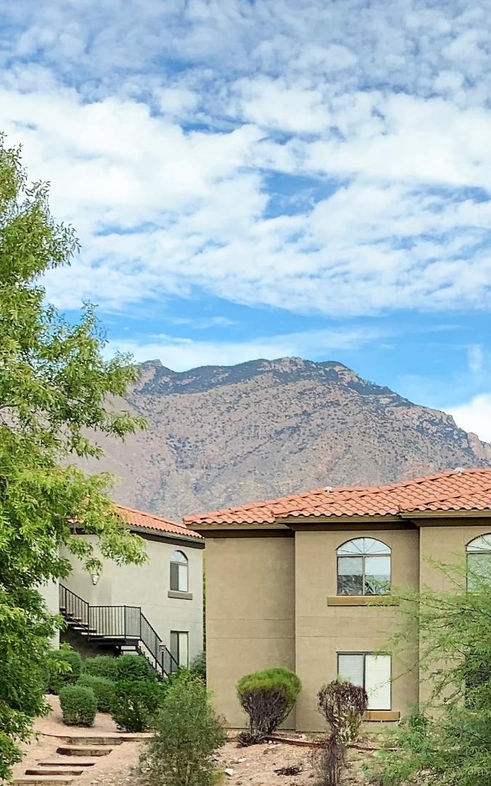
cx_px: 472
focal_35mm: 76
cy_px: 761
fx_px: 1627
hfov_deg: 16.8
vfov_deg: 25.9
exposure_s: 1/573
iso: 25
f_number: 1.8
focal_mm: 4.25
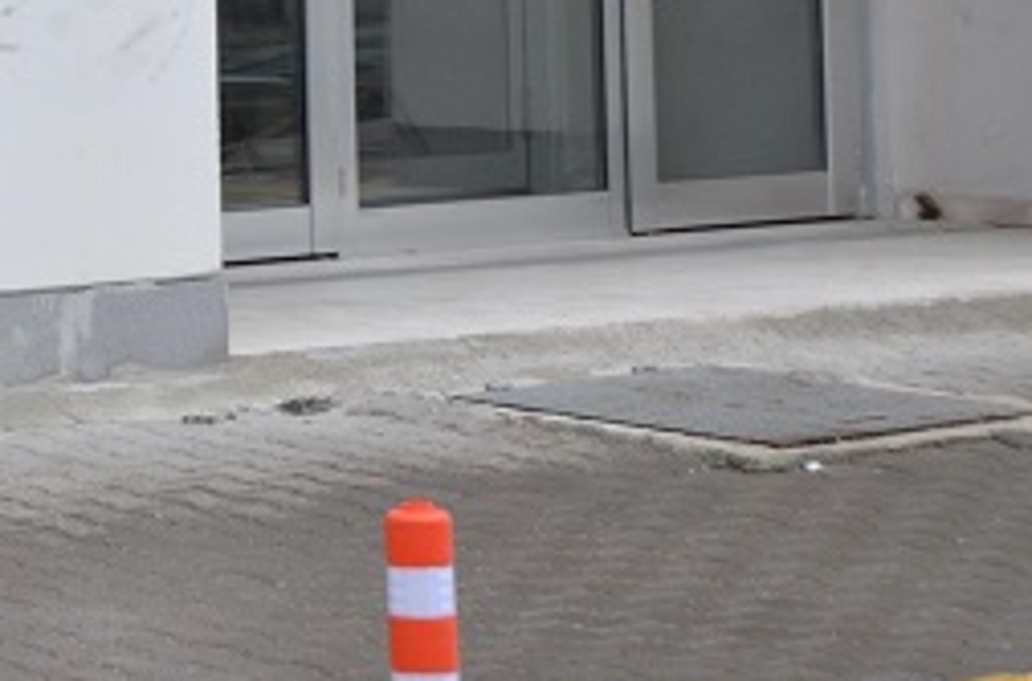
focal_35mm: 190
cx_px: -359
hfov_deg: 10.6
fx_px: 5430
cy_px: -275
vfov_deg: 7.1
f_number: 4.5
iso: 400
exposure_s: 1/80
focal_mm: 40
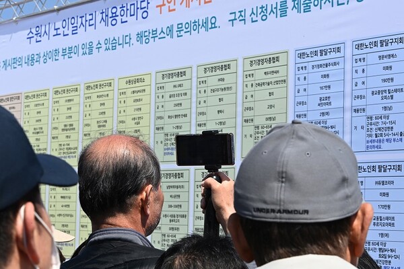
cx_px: 202
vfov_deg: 13.4
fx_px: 1145
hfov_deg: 20.0
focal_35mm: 102
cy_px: 134
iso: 640
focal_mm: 102
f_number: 16
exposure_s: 1/400
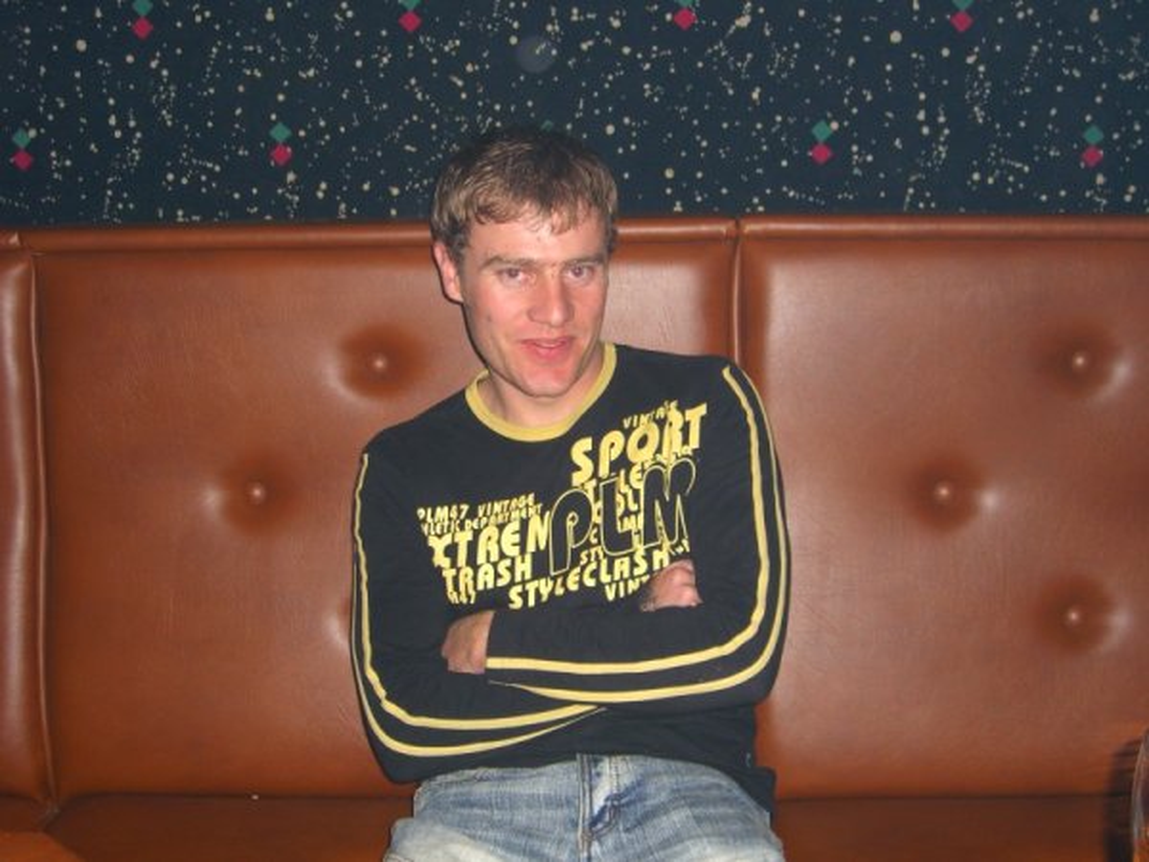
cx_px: 574
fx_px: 1527
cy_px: 431
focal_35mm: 46
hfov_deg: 41.2
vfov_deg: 31.5
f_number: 3.1
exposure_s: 1/60
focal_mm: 9.5
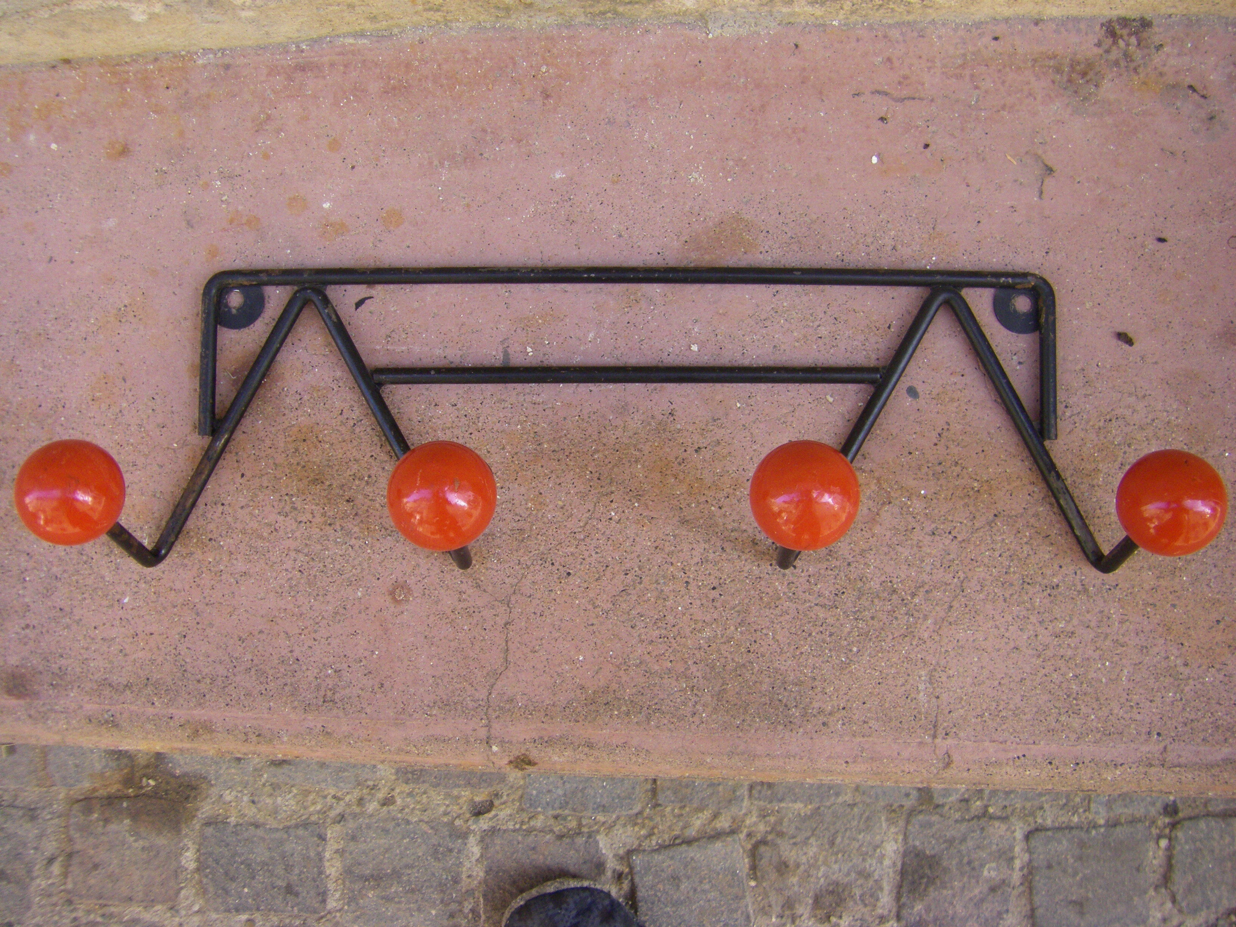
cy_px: 464
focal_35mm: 38
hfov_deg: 49.0
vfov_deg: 37.7
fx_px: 1357
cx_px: 618
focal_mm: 6.3
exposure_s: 1/100
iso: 200
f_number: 3.5
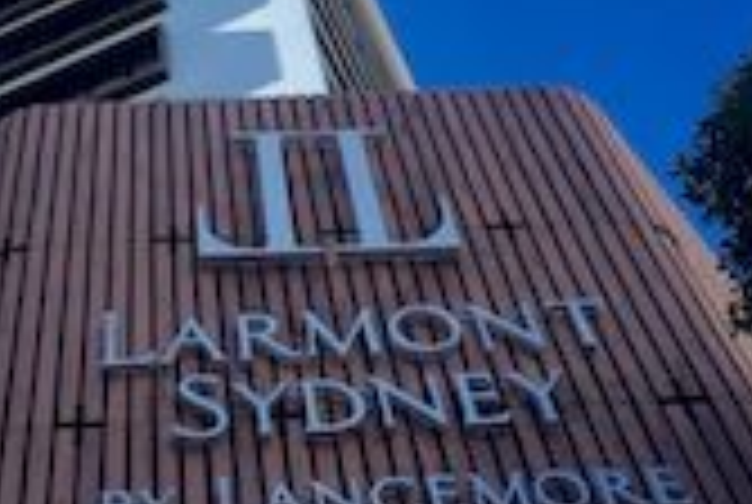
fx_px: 1318
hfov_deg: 31.3
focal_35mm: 63
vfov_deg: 21.5
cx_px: 194
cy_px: 130
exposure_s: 1/860
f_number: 2.2
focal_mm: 4.15
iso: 32
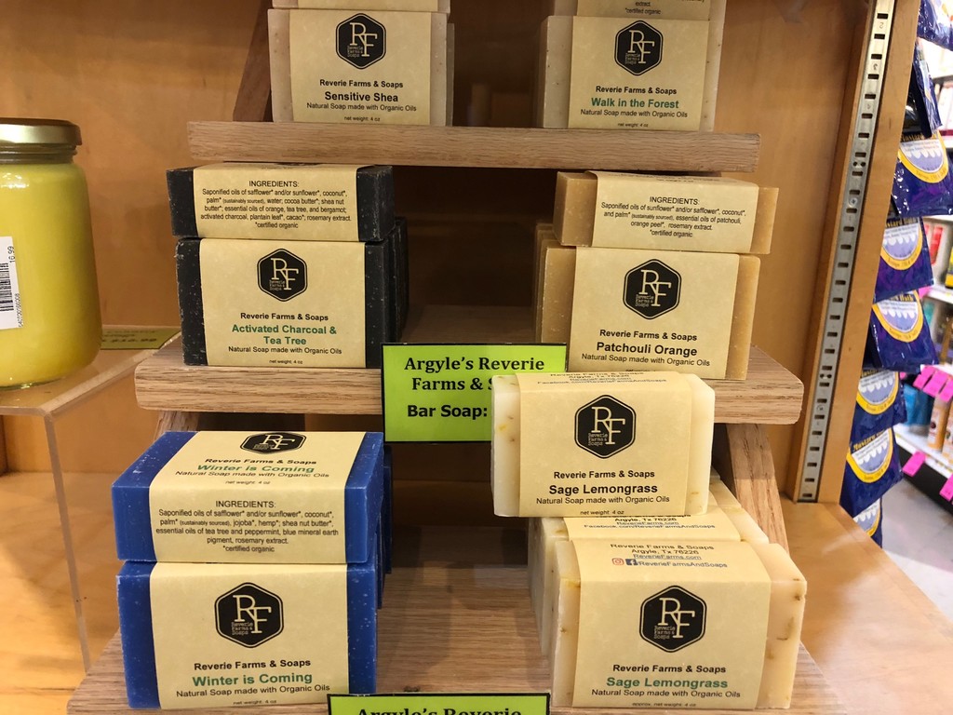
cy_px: 358
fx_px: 771
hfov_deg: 63.4
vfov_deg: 49.7
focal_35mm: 28
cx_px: 476
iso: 100
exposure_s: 1/13
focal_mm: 3.99
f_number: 1.8
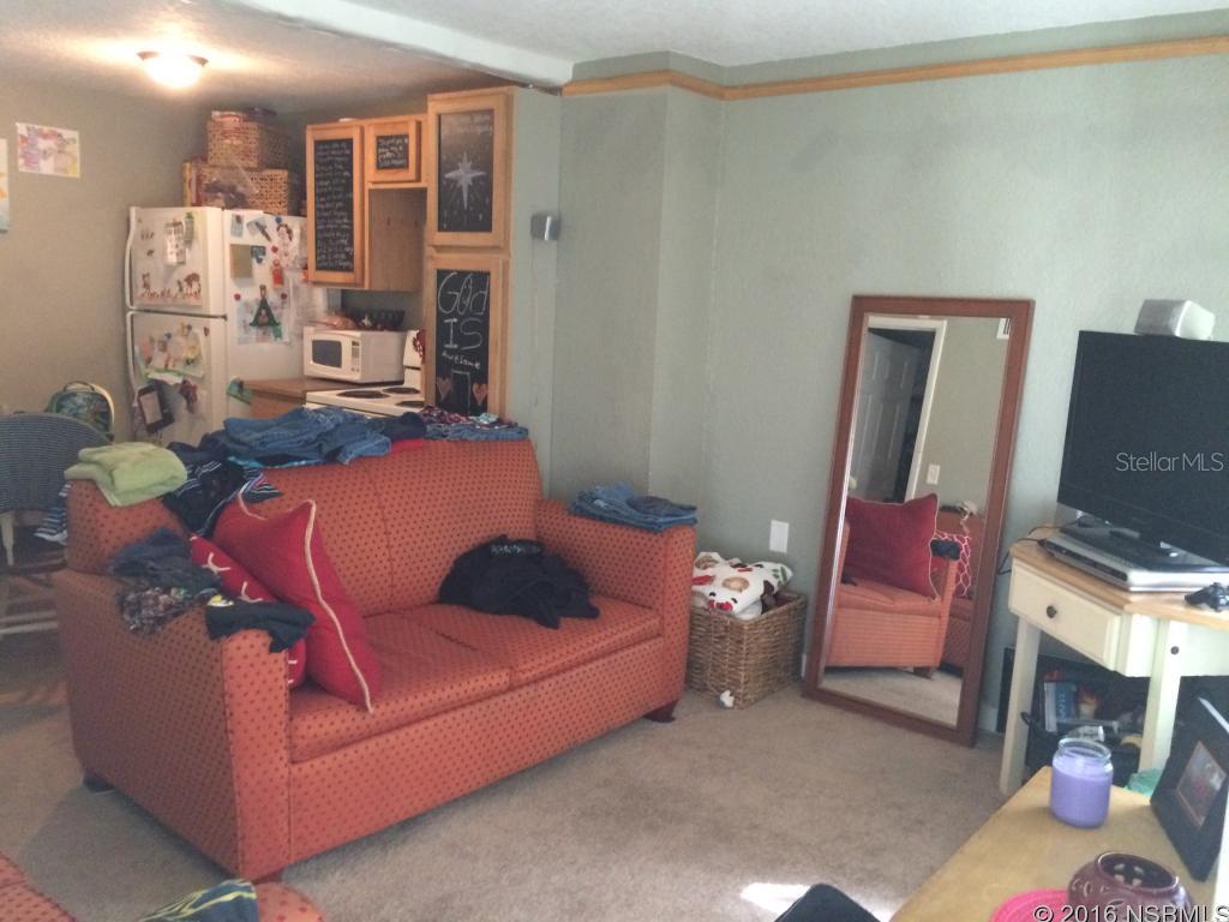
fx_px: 1030
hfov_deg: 61.7
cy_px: 461
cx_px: 614
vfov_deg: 48.2
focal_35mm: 29
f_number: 2.2
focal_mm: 4.15
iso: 320
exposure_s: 1/30
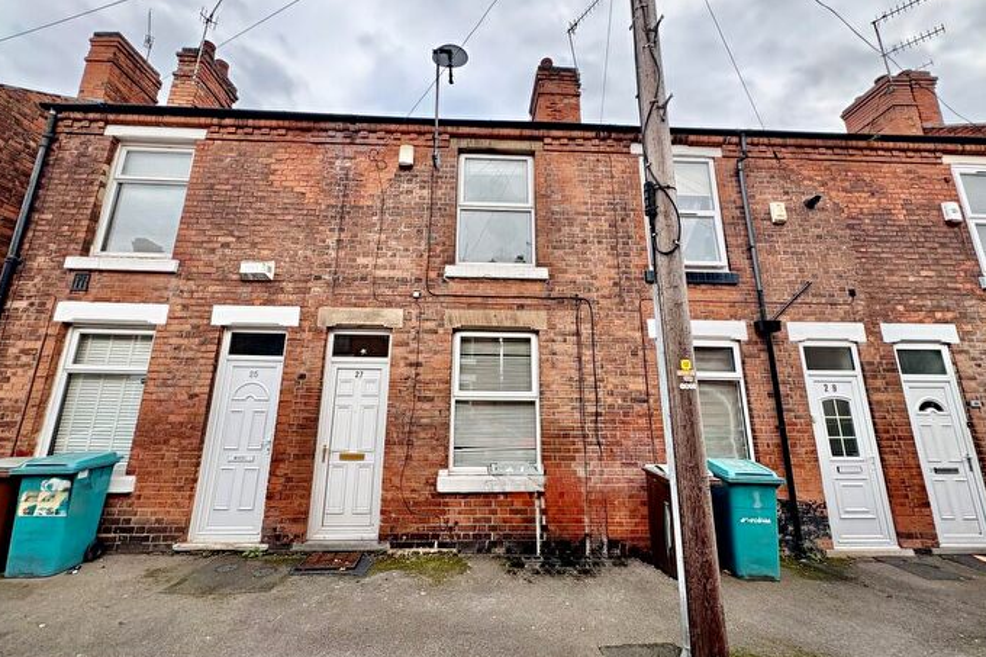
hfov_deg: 100.4
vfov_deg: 77.2
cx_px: 489
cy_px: 307
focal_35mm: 15
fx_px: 411
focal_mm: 2.22
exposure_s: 1/212
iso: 40
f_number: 2.2
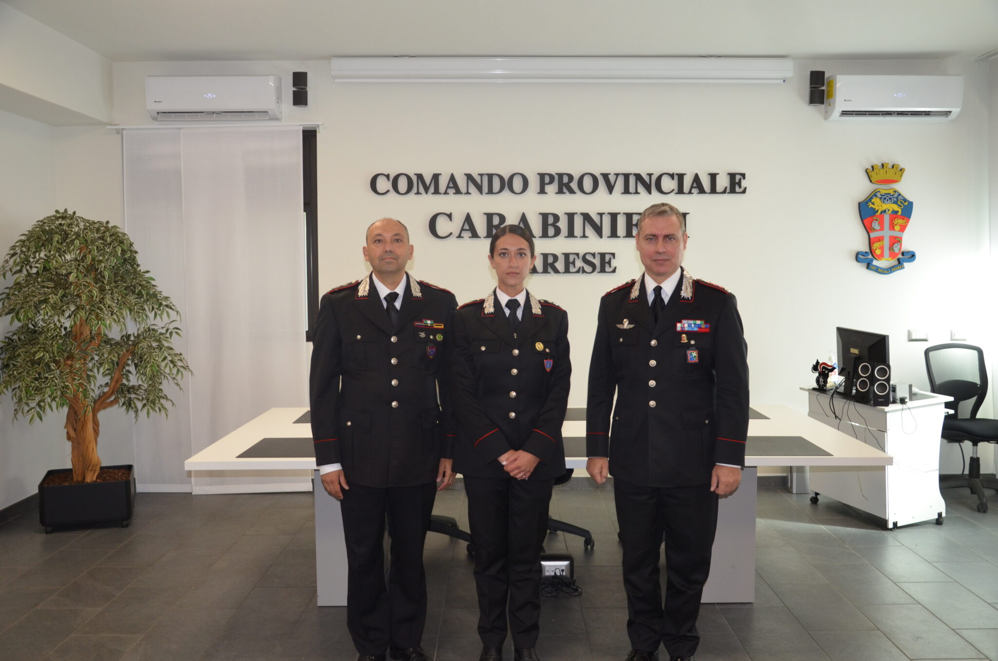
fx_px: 996
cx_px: 499
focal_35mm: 36
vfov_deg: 36.7
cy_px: 330
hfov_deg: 53.2
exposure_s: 1/60
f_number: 3.8
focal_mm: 24
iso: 640
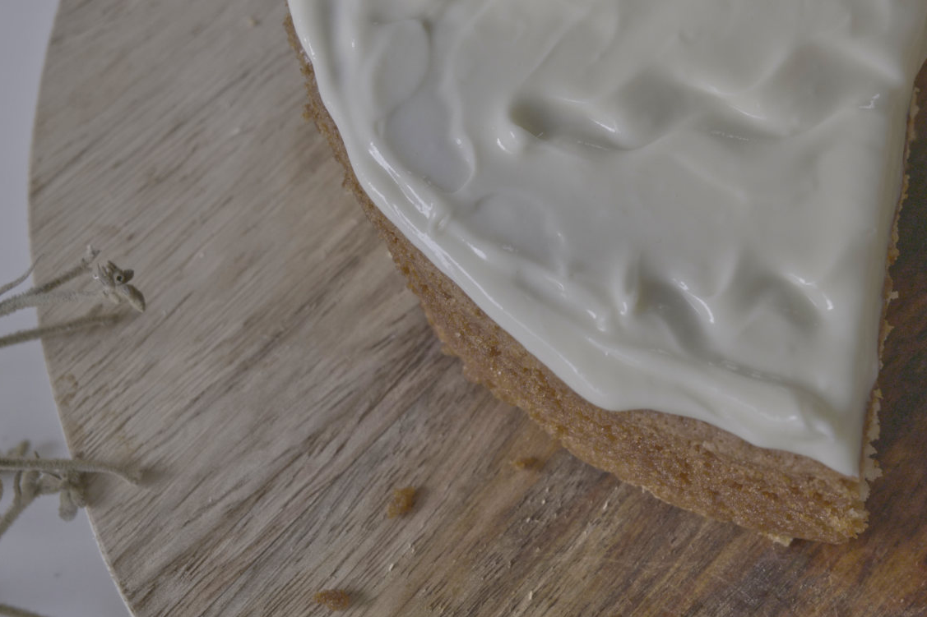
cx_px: 681
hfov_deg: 22.0
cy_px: 138
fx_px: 2368
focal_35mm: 92
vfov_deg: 14.8
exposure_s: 1/60
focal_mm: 54
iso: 1600
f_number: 8
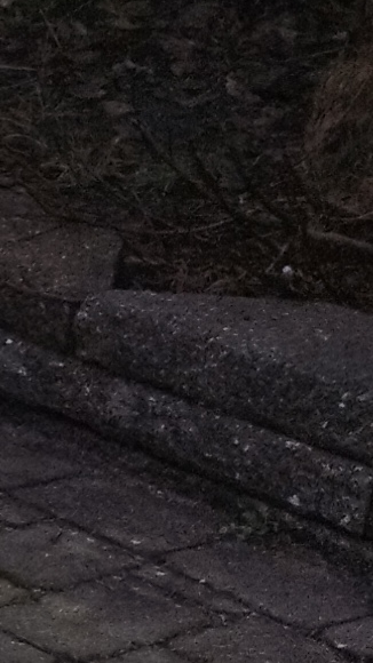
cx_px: -1268
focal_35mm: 188
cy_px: 1100
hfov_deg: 5.4
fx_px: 3308
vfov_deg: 10.9
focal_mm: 5.95
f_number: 1.89
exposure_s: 1/810
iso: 50
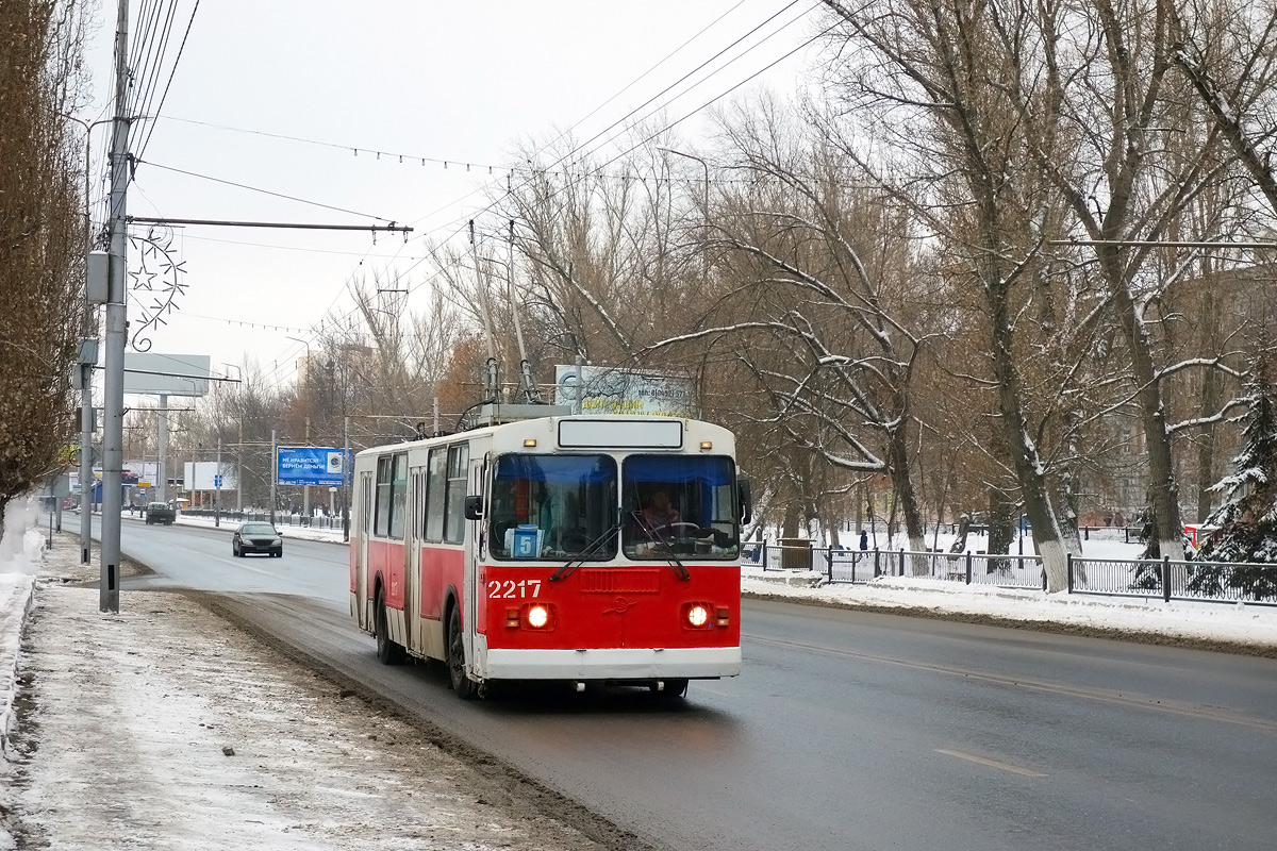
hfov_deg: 28.8
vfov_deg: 19.5
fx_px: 2483
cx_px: 638
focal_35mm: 70
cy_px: 426
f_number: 4
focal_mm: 25.93
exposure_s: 1/500
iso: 200
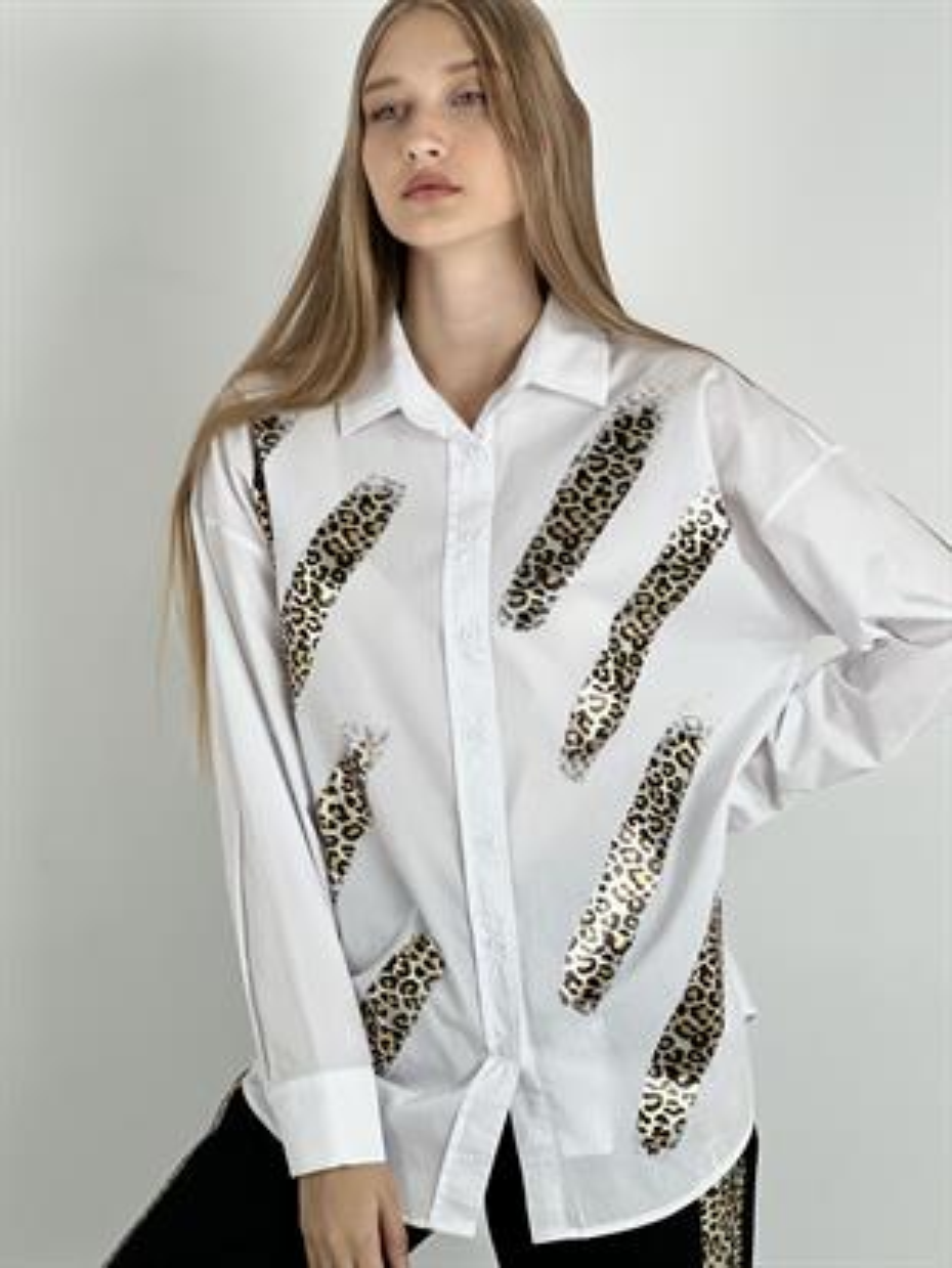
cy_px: 634
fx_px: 2822
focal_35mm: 77
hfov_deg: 19.1
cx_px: 476
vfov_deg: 25.3
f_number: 2.8
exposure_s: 1/100
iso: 64
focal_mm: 9
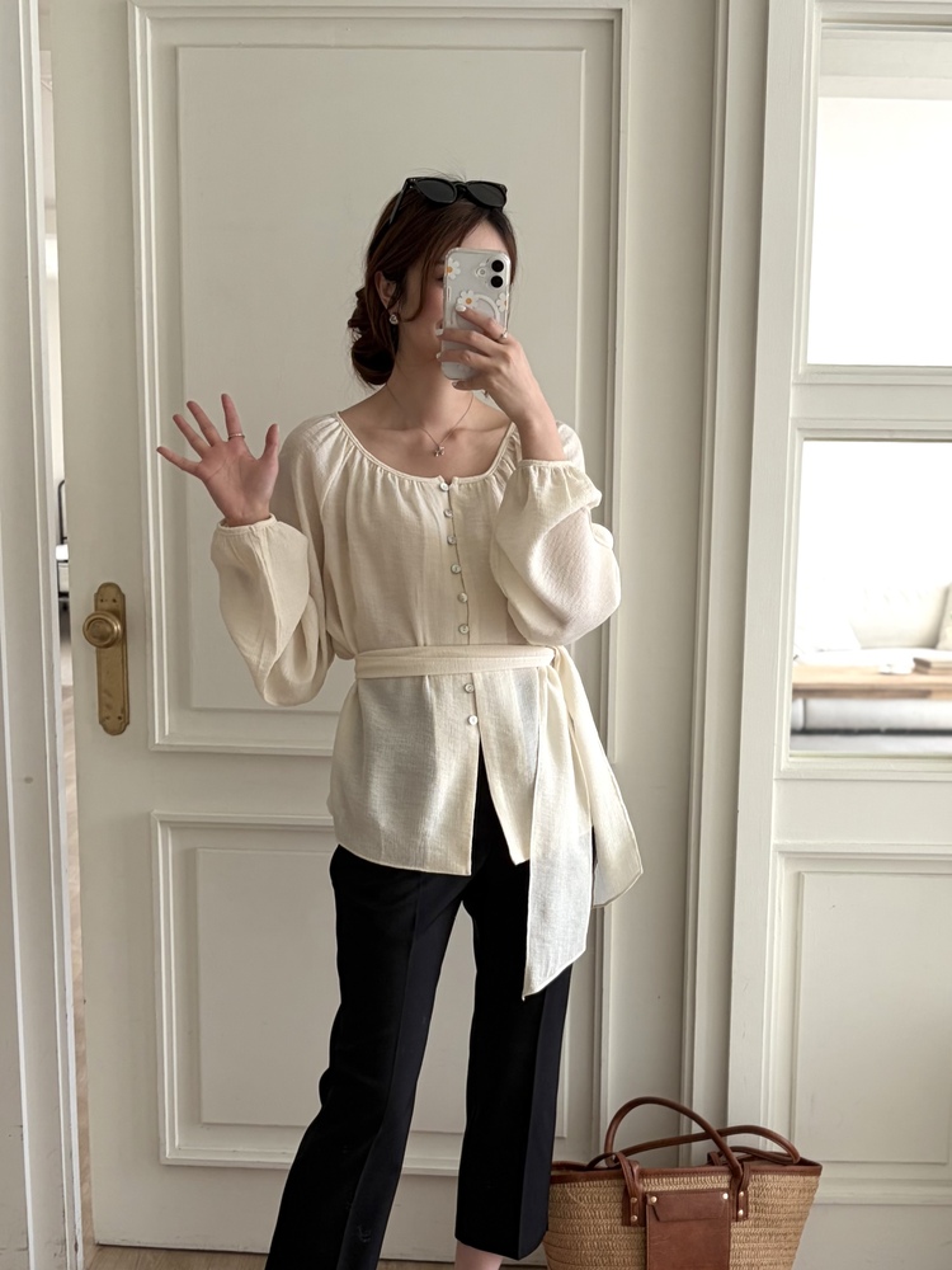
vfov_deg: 67.3
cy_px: 635
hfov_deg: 53.1
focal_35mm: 26
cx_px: 476
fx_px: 953
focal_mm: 5.96
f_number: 1.6
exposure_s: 1/122
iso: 125
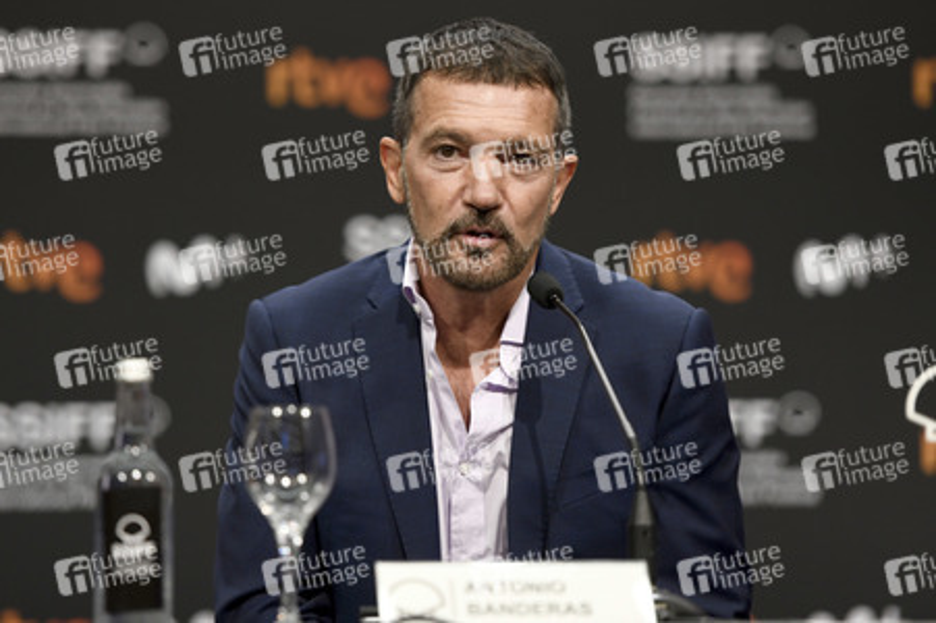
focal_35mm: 165
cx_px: 468
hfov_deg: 12.5
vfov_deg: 8.3
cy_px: 312
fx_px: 4287
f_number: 3.2
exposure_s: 1/200
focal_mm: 165
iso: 1000
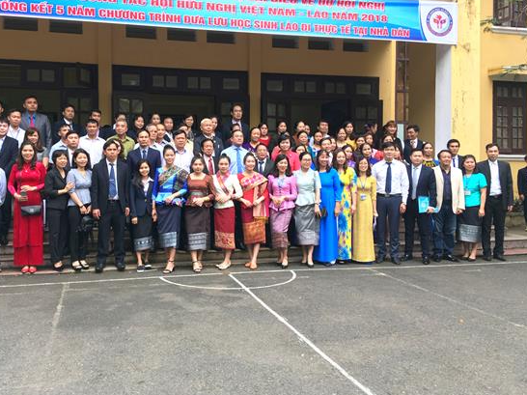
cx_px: 222
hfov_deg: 53.7
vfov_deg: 41.7
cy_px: 170
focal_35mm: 34
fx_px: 517
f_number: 2.2
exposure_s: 1/100
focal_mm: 4.15
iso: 32
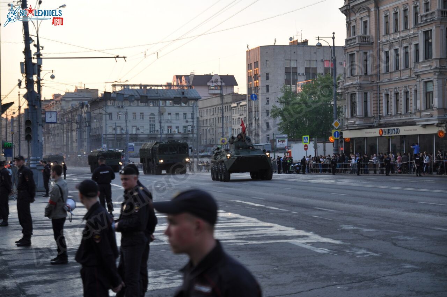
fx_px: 930
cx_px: 224
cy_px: 148
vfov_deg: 18.1
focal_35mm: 75
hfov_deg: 27.0
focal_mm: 50
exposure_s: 1/200
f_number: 2.8
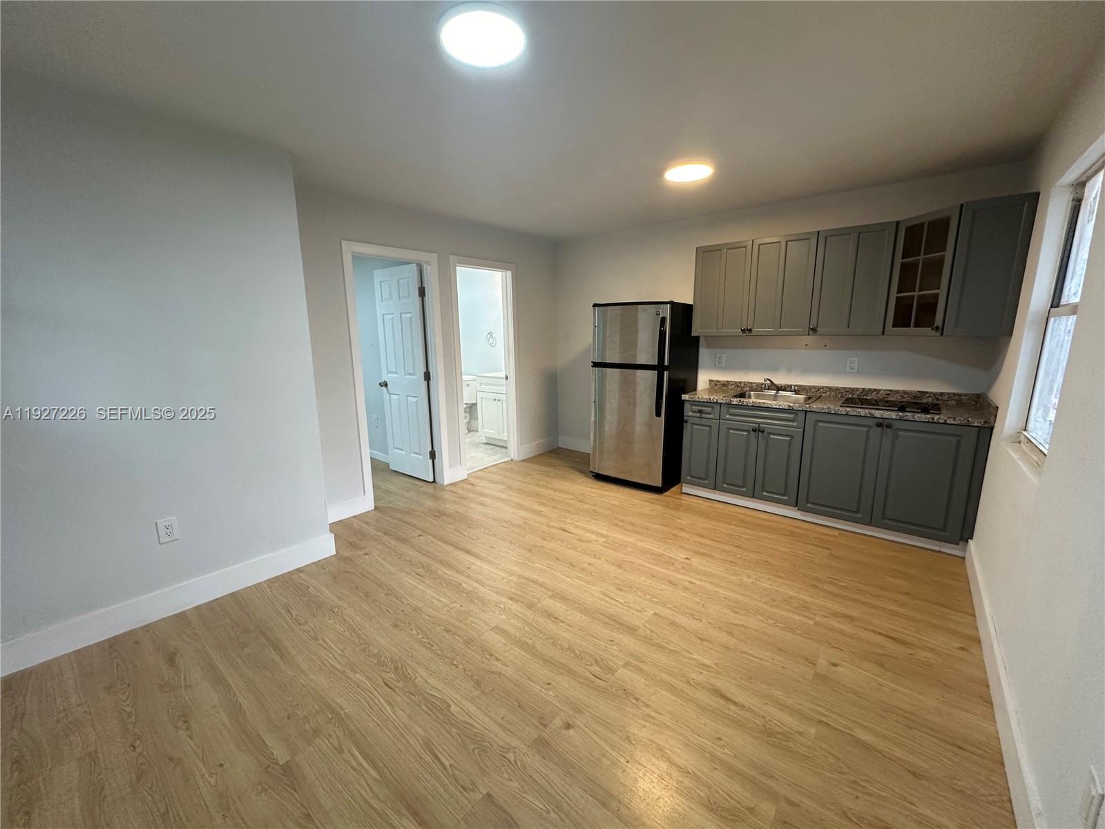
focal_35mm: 14
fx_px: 447
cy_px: 414
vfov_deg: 85.7
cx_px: 552
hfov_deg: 102.1
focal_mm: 2.22
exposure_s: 1/120
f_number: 2.2
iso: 200
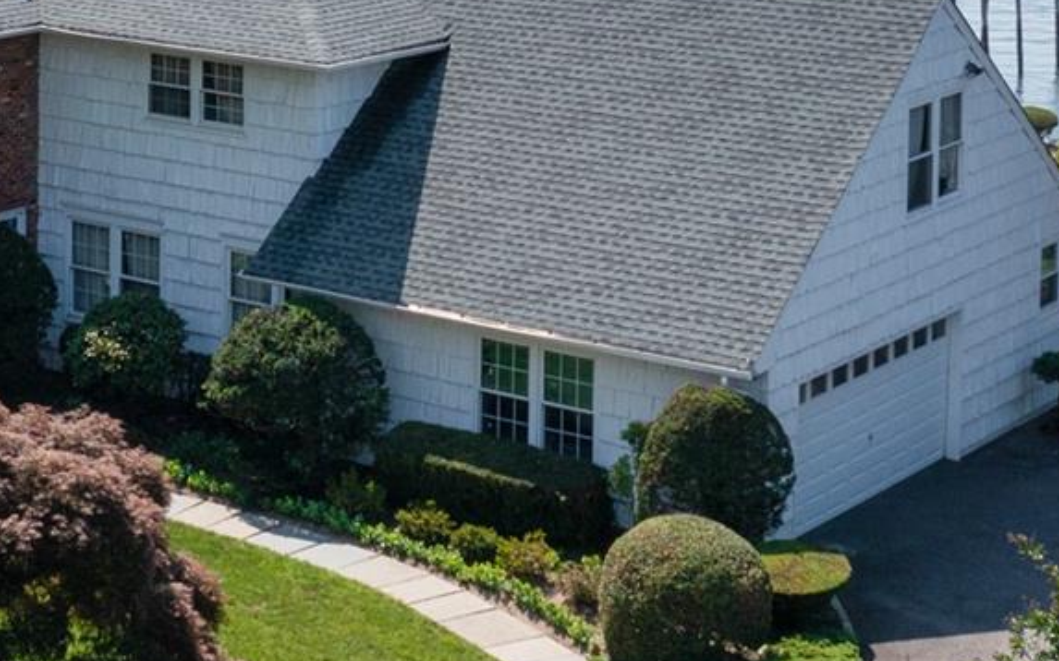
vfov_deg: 12.4
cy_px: -245
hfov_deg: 20.1
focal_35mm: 102
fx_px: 2944
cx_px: 170
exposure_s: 1/500
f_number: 5.6
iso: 100
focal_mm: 10.26
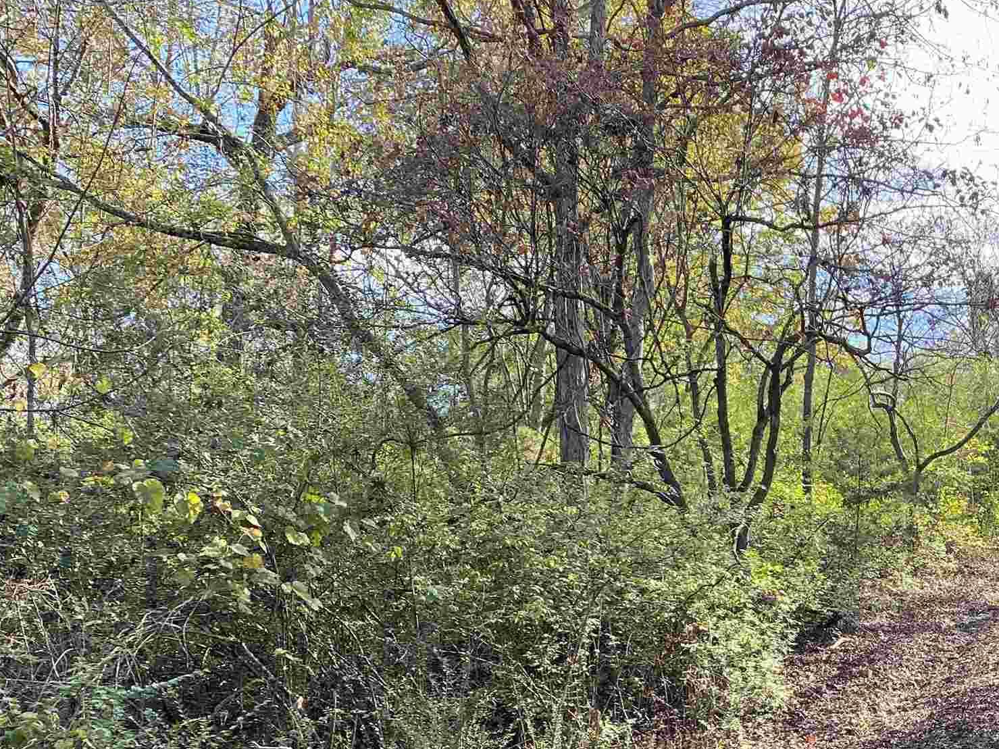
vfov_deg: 26.5
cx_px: 956
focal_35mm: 54
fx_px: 1558
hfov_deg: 33.1
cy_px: 611
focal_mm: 4.25
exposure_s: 1/454
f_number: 1.8
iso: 32
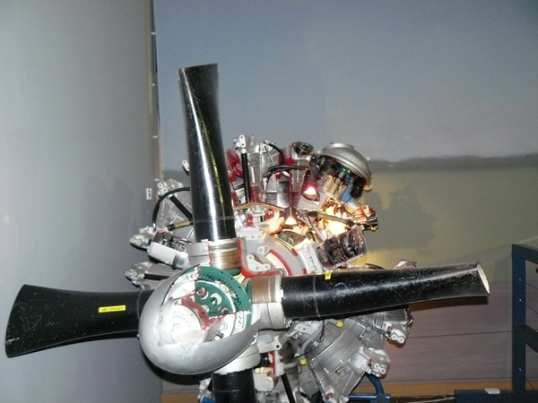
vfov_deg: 39.7
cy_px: 202
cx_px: 269
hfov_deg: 51.4
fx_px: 560
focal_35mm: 36
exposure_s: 1/30
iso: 400
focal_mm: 6
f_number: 2.8
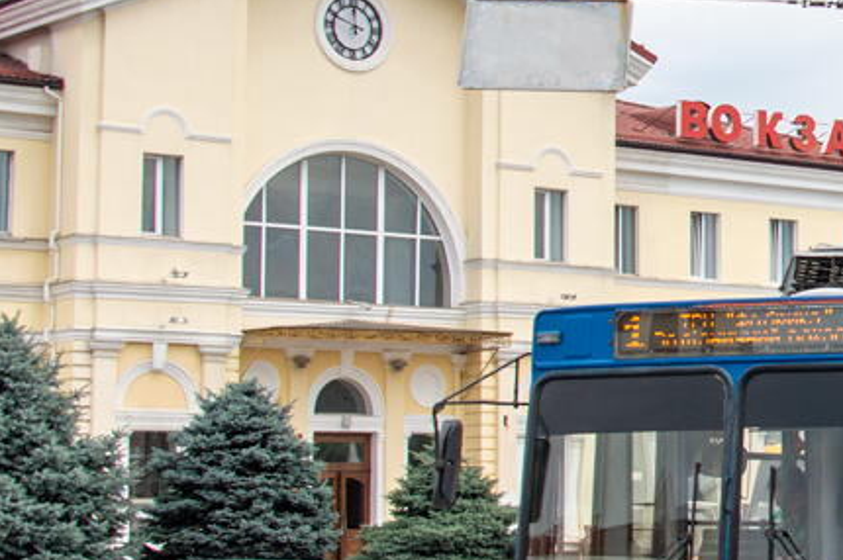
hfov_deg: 21.3
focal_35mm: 92
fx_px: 2153
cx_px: 874
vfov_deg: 14.8
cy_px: 257
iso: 200
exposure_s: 1/800
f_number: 8
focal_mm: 22
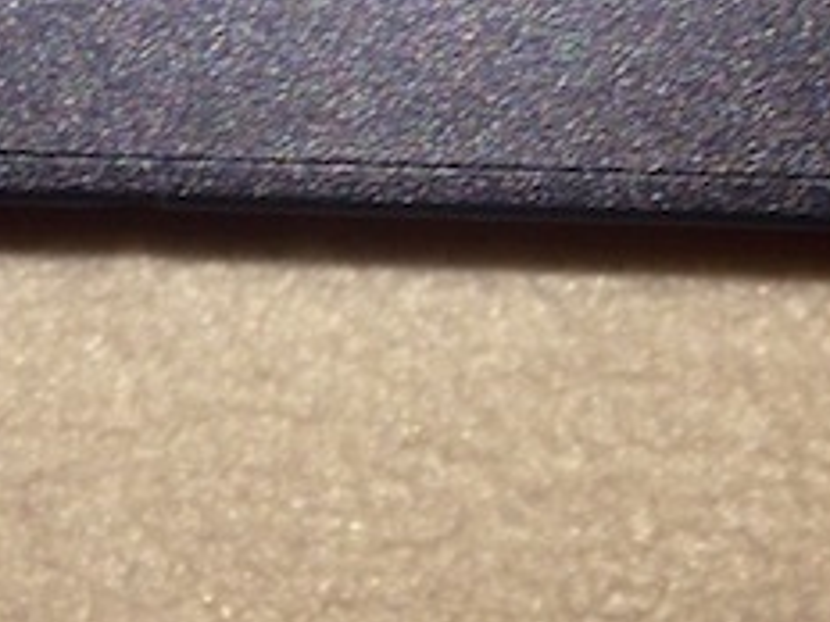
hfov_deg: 17.2
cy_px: -307
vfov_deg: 12.4
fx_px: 2733
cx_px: 197
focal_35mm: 114
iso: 50
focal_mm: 4.12
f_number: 2.4
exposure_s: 1/40
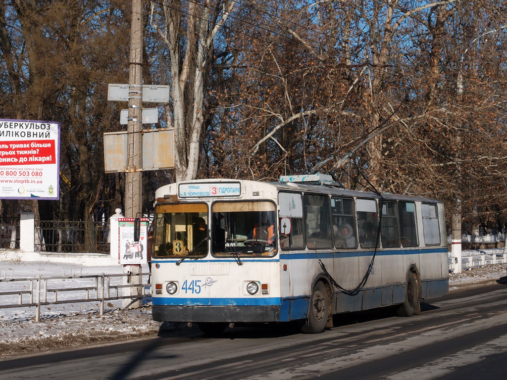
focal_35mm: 71
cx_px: 254
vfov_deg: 20.7
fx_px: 1040
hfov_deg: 27.4
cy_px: 190
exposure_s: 1/1250
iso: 100
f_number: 5
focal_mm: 15.27
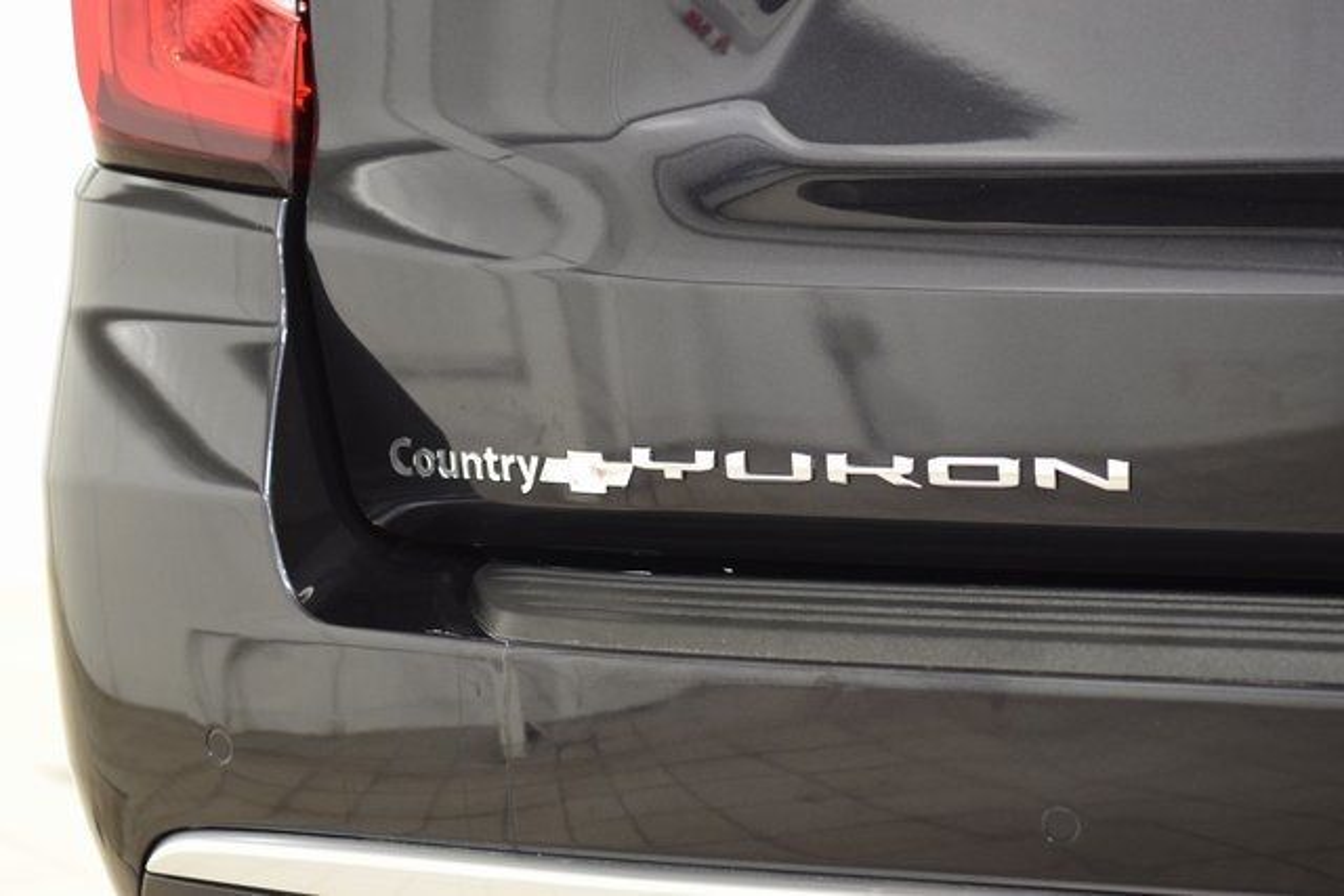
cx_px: 672
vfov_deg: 13.0
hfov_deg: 19.5
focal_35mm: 105
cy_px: 448
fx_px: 3921
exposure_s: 1/30
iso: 1600
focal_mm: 70
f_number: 3.2
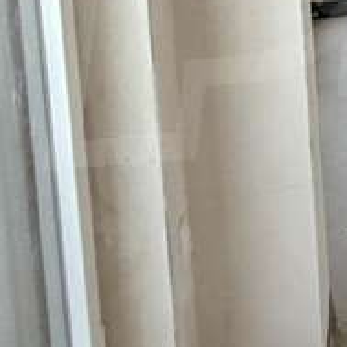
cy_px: -137
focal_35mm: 98
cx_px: 804
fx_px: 1111
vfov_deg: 16.5
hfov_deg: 13.5
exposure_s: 1/121
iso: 100
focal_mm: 2.22
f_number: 2.2
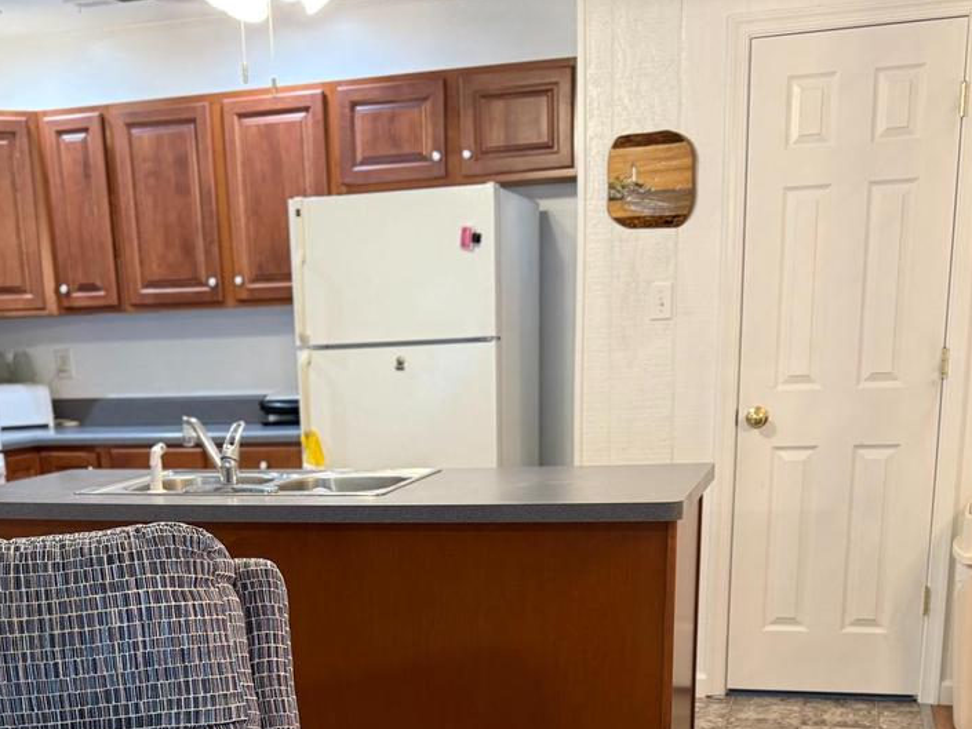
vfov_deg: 27.8
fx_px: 1376
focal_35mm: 49
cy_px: 740
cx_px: 368
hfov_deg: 38.7
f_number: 1.78
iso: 200
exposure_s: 1/60
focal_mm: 6.76
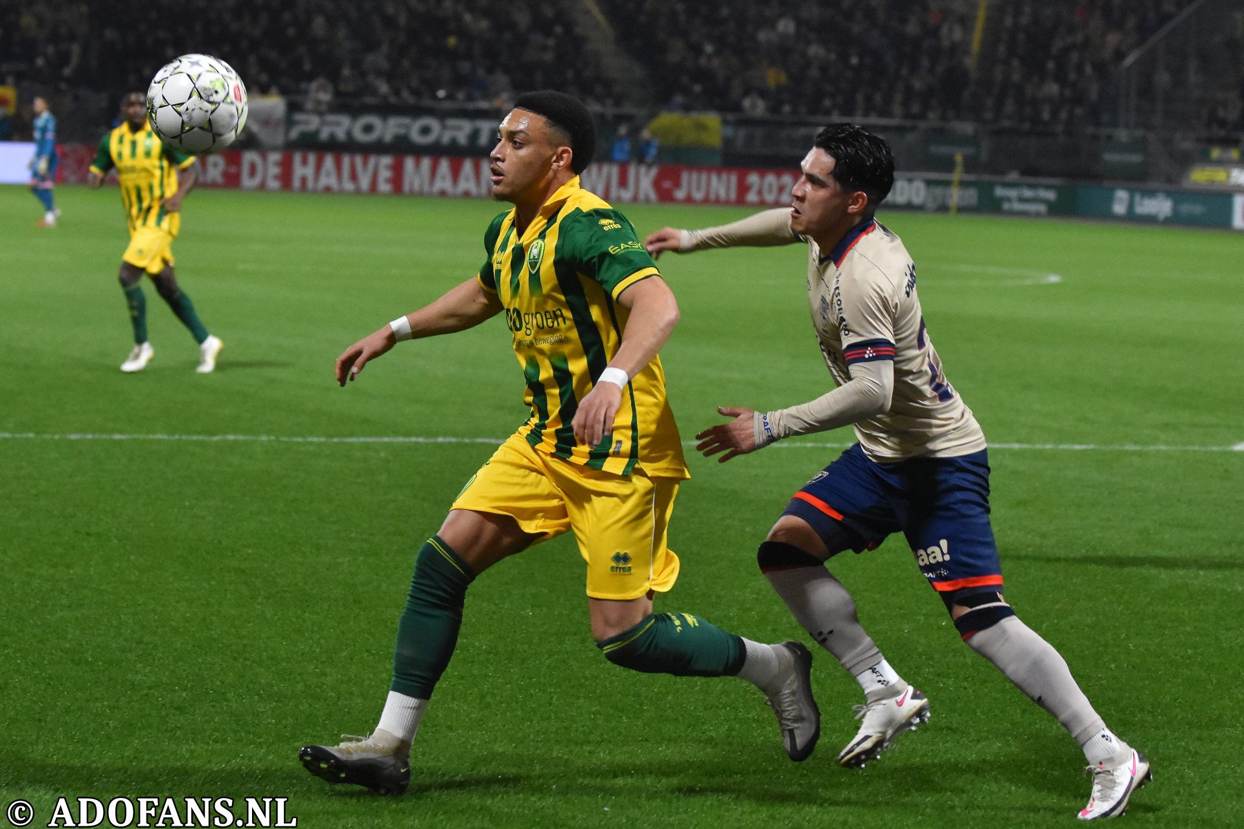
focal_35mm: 105
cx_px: 622
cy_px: 414
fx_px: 3628
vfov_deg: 13.0
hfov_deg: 19.5
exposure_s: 1/640
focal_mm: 70
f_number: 2.8
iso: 4000
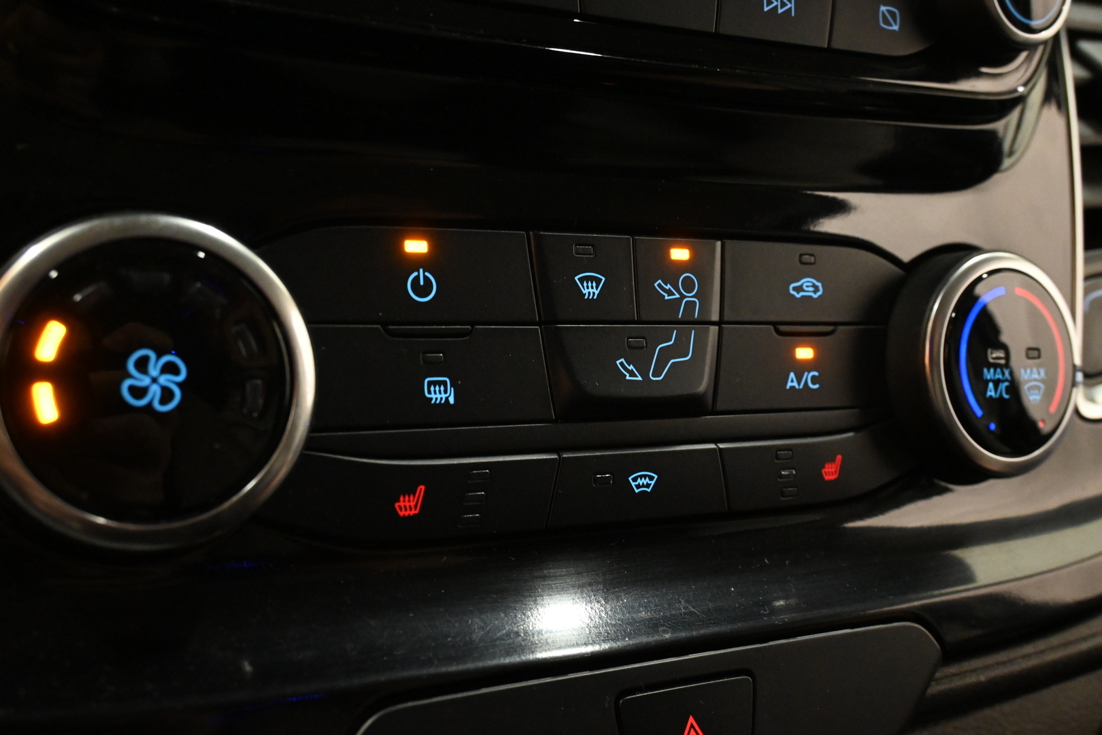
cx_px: 551
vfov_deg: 36.2
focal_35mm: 37
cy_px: 368
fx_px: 1125
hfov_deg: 52.2
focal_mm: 24.5
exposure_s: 1/40
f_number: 6.3
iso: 4500
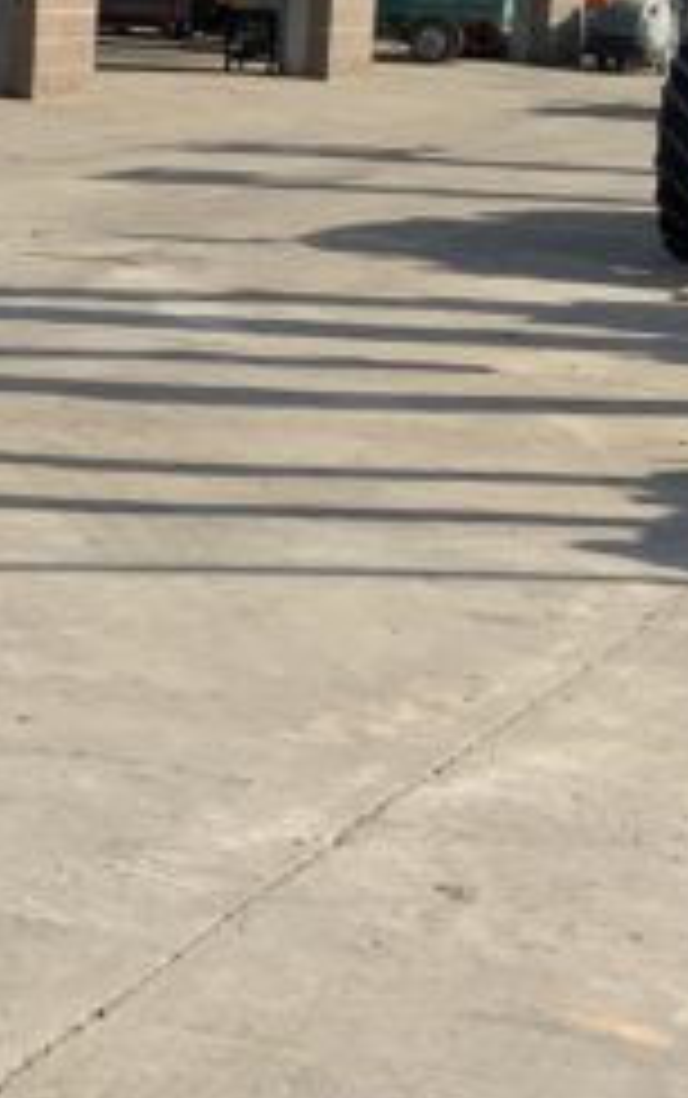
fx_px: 3861
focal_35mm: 129
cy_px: 22
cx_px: -184
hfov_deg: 10.0
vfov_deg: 15.9
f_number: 1.8
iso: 16
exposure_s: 1/2058
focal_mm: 3
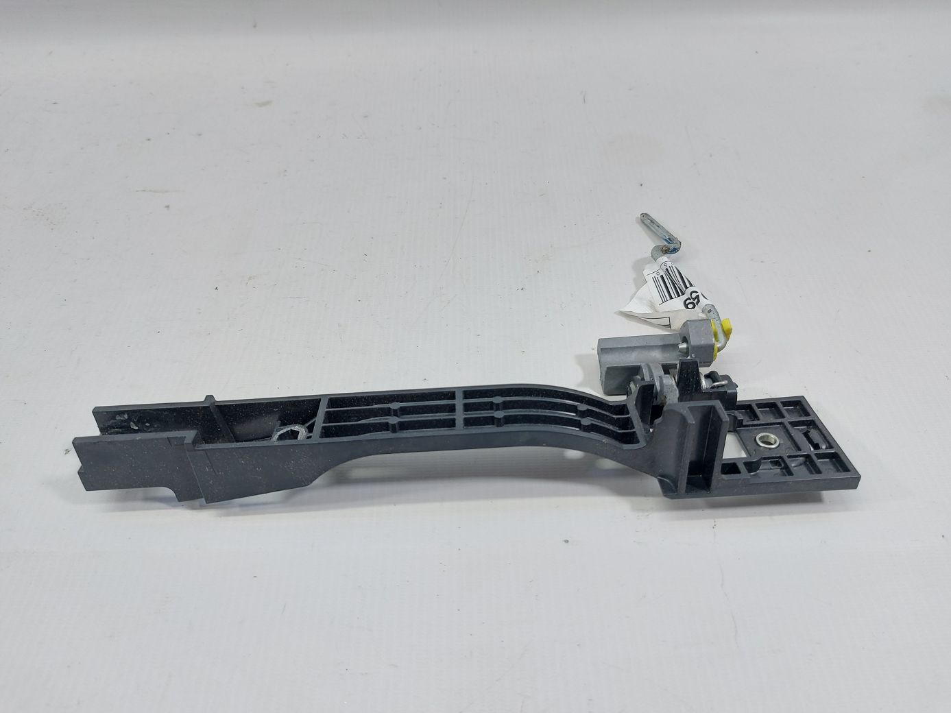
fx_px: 659
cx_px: 476
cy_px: 356
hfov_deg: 71.6
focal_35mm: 24
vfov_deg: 56.8
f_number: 1.8
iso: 80
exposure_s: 1/50
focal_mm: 5.23
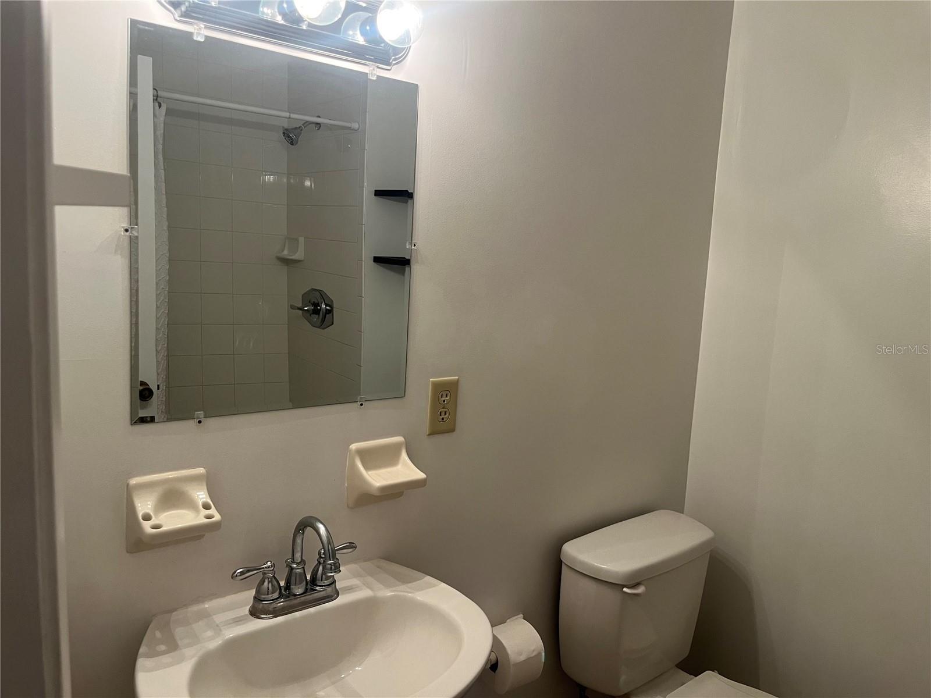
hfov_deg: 67.3
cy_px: 349
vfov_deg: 53.1
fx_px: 699
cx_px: 466
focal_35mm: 26
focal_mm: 5.1
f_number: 1.6
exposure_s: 1/60
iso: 80
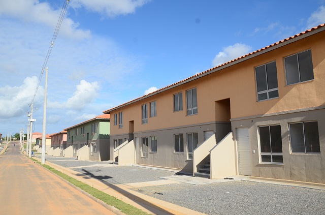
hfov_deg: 62.1
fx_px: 270
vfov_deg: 43.4
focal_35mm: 30
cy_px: 108
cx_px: 162
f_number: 8
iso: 250
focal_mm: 20
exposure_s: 1/640
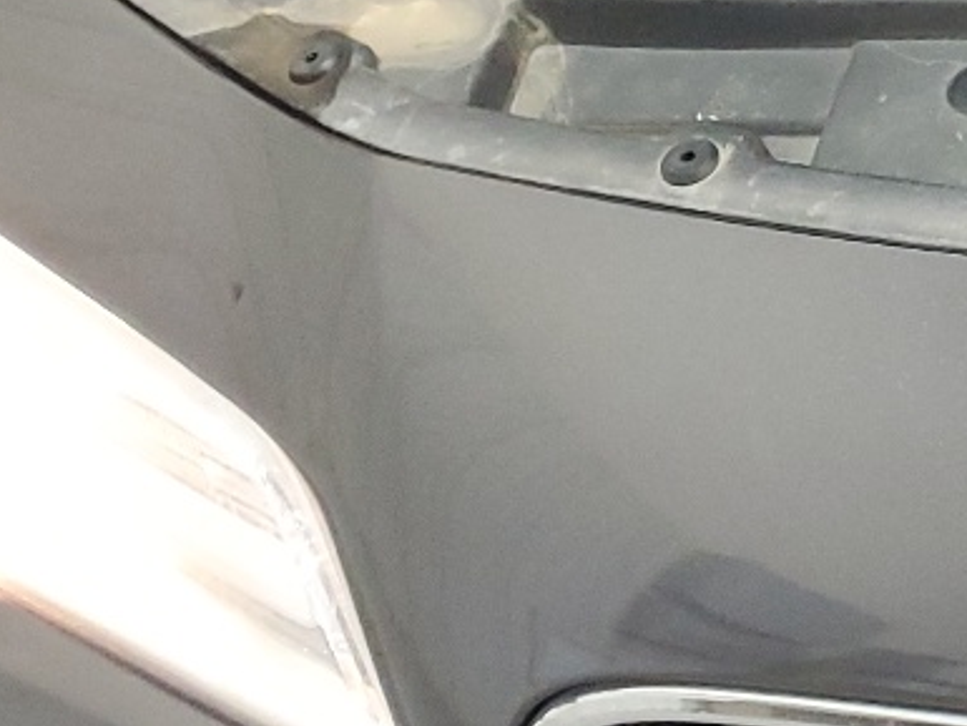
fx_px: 3018
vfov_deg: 13.3
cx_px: 1992
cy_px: -173
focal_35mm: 108
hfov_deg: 14.7
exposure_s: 1/60.2
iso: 190
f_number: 1.5
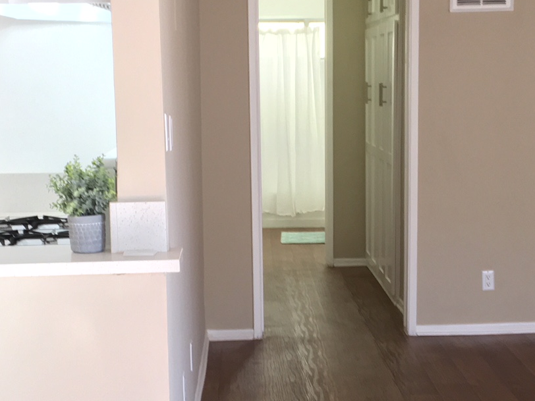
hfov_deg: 27.0
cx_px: 273
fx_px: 1113
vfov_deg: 20.4
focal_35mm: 72
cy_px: 246
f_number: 2.2
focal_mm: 4.15
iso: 64
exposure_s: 1/30
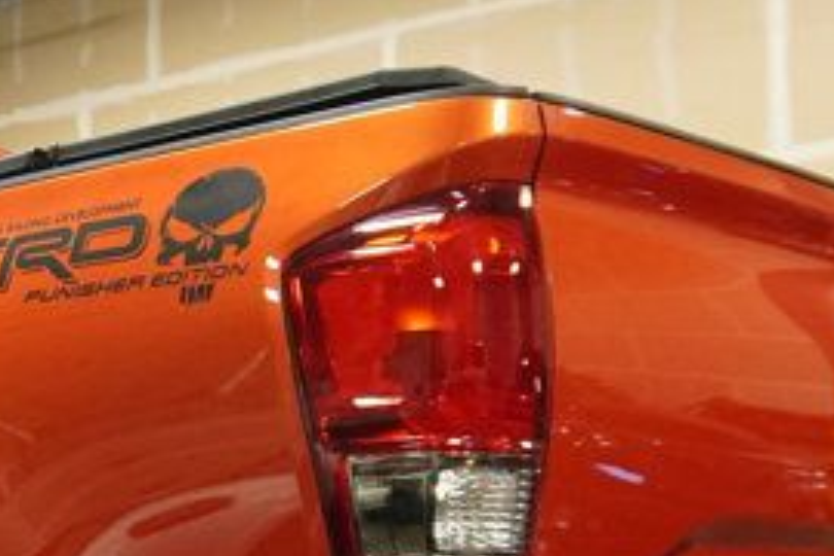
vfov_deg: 14.8
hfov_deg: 21.3
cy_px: 554
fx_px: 2108
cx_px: -77
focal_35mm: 91
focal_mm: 16
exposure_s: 1/160
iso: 3200
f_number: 3.5
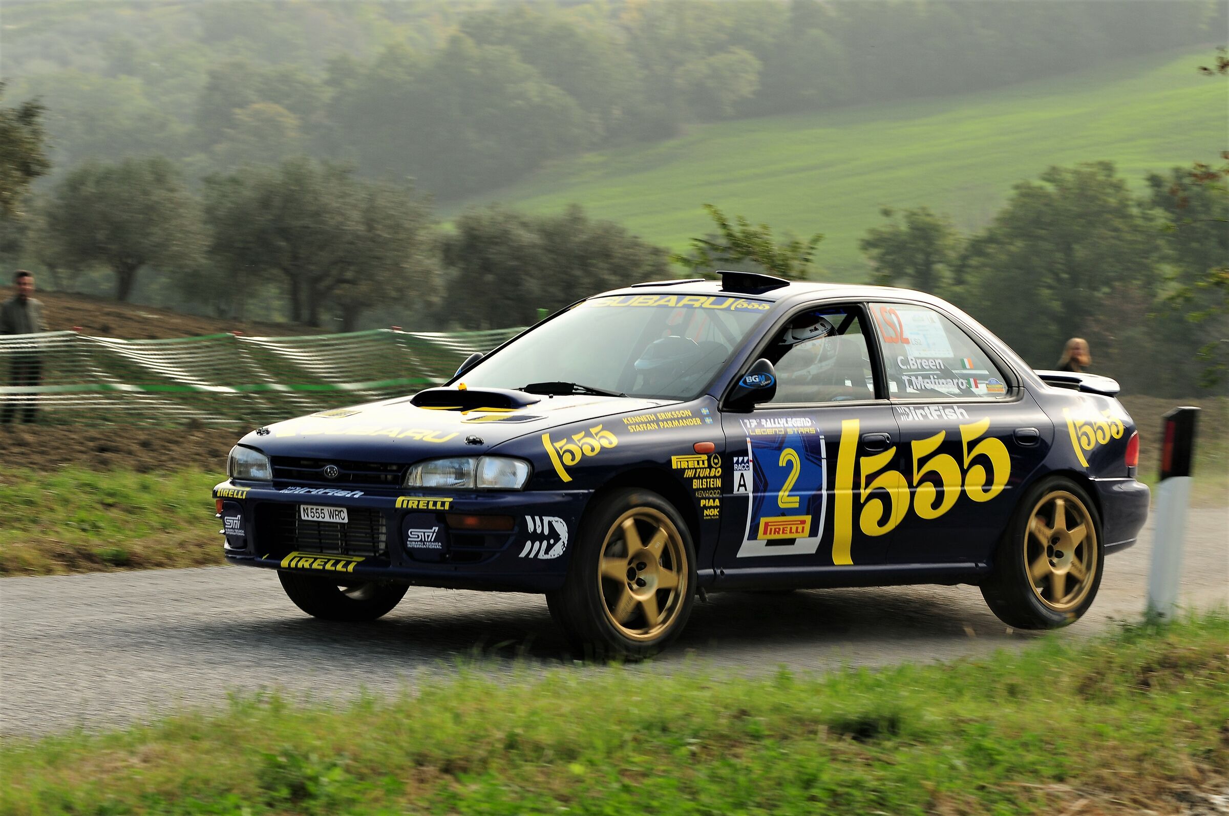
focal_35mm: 120
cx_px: 614
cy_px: 408
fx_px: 4092
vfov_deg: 11.4
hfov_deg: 17.1
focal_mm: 80
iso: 200
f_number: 8
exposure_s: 1/320
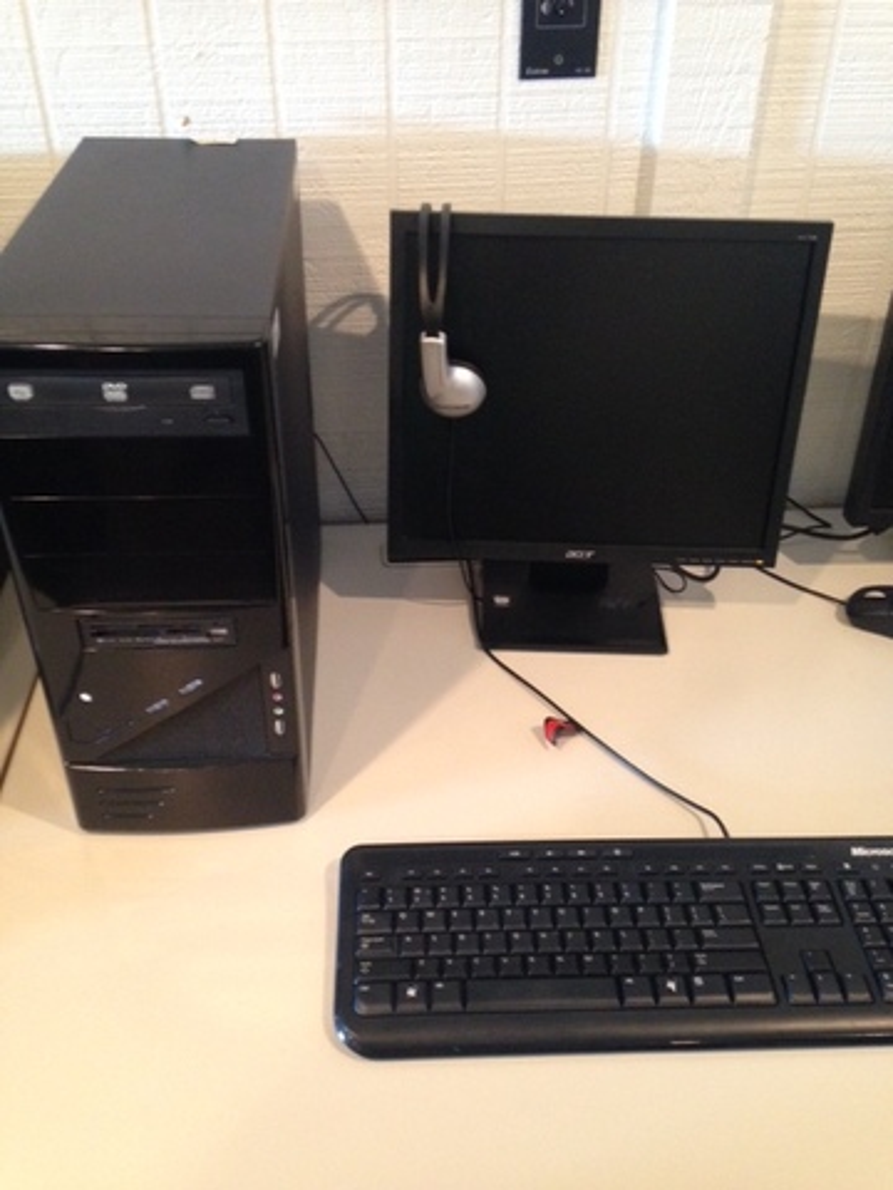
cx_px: 446
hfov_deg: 42.9
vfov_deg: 55.4
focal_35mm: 33
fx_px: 1135
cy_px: 595
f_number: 2.4
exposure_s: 1/20
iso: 320
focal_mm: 4.12
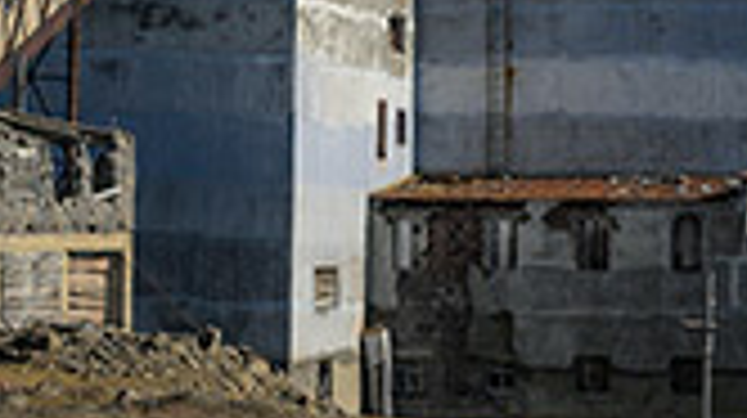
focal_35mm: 236
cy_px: 184
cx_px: 963
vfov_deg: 5.1
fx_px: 4670
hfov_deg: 9.0
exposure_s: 1/1000
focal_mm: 39
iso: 400
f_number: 8
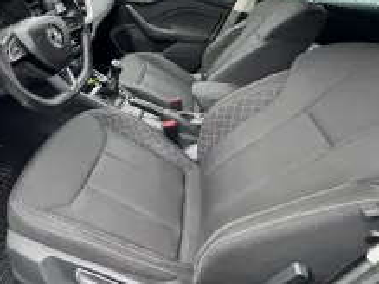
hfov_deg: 72.7
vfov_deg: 56.4
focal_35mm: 23
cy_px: 76
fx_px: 252
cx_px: 142
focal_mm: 2.22
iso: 320
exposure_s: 1/60
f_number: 2.2
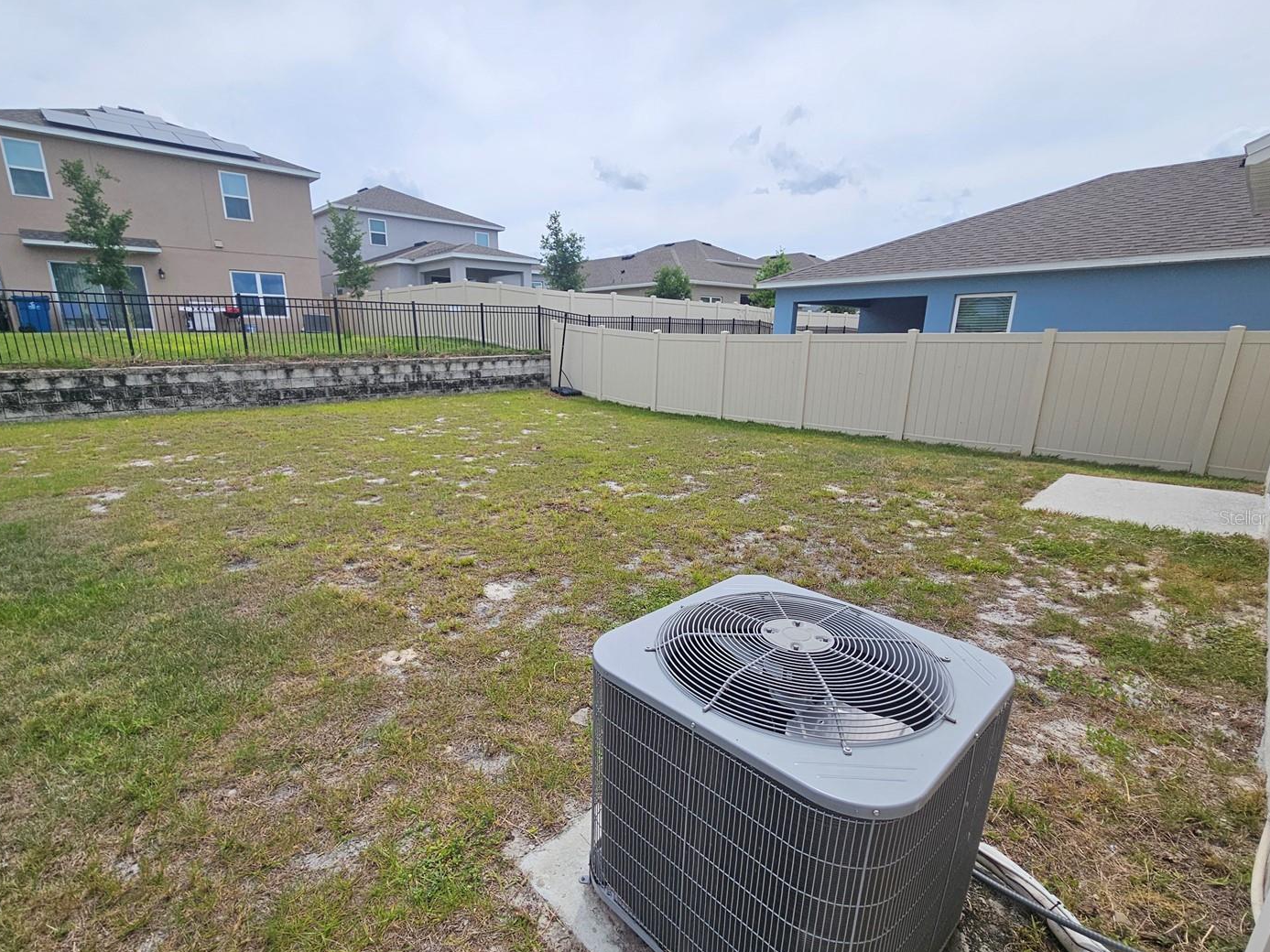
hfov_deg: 97.9
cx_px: 573
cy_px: 517
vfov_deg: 81.6
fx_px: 550
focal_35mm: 15
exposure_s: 1/2993
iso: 50
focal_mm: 2.2
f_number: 2.2
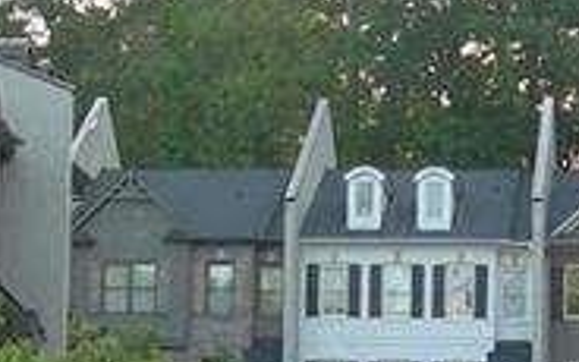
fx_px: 2761
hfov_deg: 12.0
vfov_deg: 7.4
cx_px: 299
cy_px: 523
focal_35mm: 175
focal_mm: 7.8
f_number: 2.8
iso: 50
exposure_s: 1/140
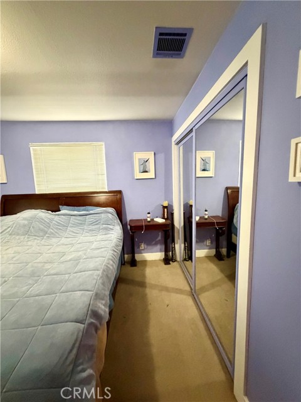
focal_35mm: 14
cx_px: 150
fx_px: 162
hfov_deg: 85.7
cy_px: 201
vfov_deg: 102.1
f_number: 2.2
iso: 1250
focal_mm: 2.22
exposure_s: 1/60
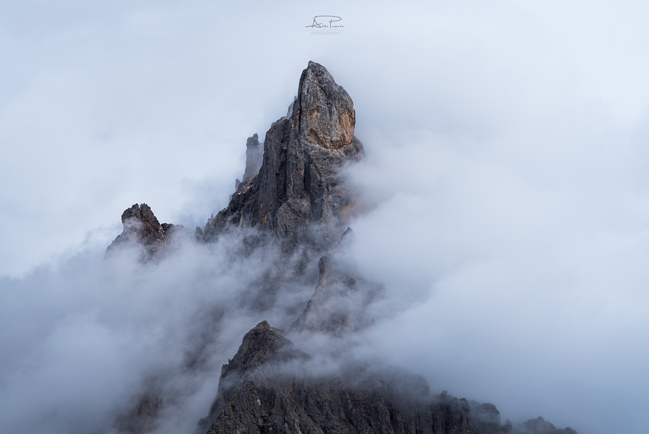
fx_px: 3607
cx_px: 324
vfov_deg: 6.9
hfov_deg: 10.3
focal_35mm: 200
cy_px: 217
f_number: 7.1
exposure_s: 1/800
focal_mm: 200
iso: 100
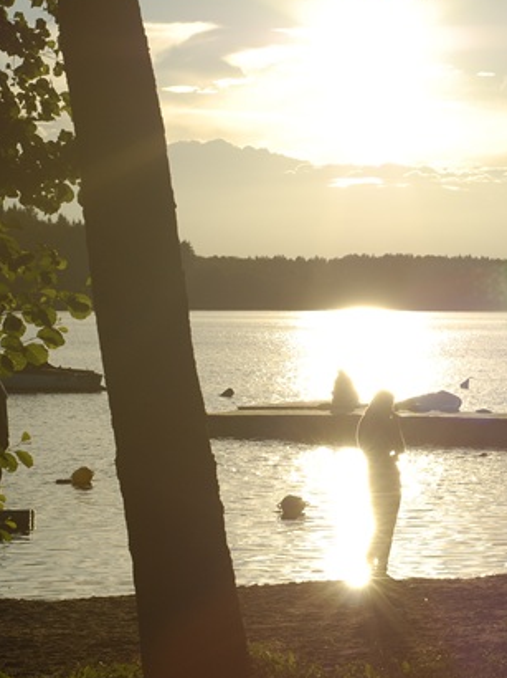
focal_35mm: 141
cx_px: 443
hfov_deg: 10.5
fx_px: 2756
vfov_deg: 14.0
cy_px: 338
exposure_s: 1/400
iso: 100
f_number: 10
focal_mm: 50
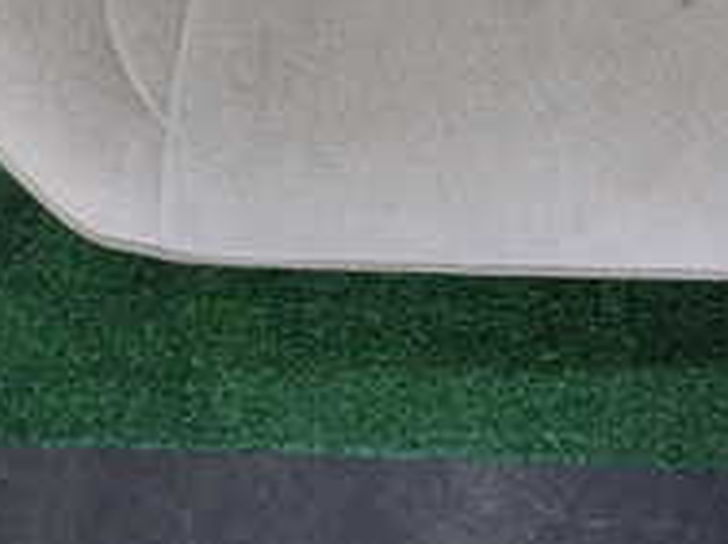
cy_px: -314
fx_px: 1659
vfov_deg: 16.6
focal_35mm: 79
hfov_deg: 23.9
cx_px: 697
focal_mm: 4.5
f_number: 2
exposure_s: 1/60
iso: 200
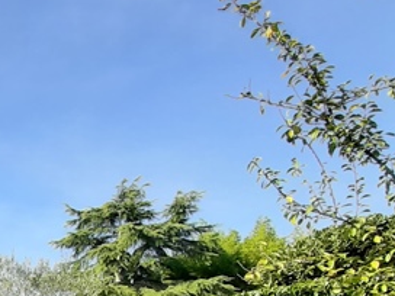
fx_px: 559
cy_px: 405
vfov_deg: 24.9
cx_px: -86
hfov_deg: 32.0
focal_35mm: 49
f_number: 2.2
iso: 40
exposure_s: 1/575
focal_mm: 1.42
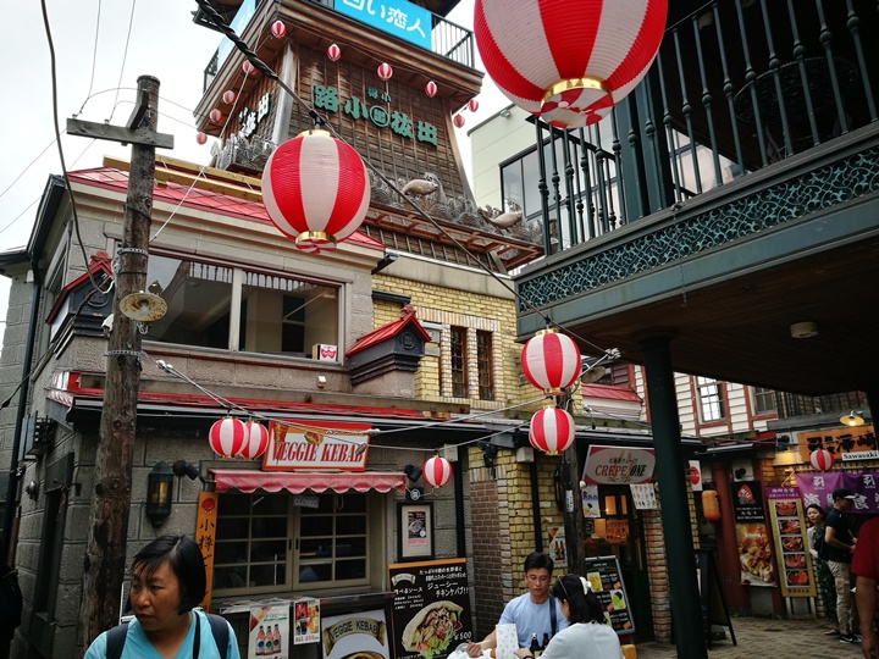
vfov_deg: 51.4
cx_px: 440
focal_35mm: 27
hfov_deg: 65.3
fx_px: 686
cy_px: 330
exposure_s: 1/100
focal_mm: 4.5
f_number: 2.2
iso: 80
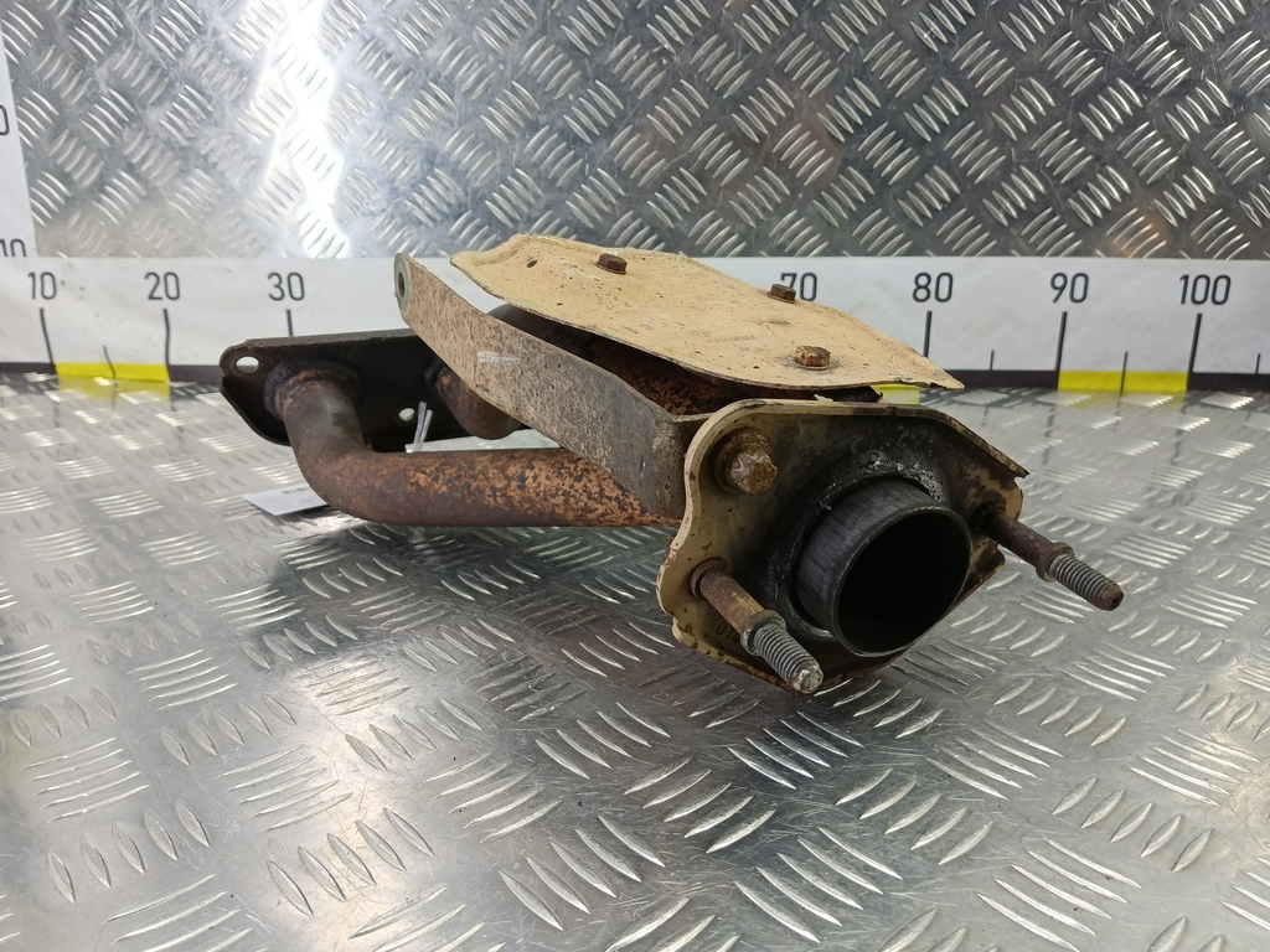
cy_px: 476
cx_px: 635
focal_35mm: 23
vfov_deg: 58.9
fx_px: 844
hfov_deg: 73.9
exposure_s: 1/50
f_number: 1.6
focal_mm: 4.11
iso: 178
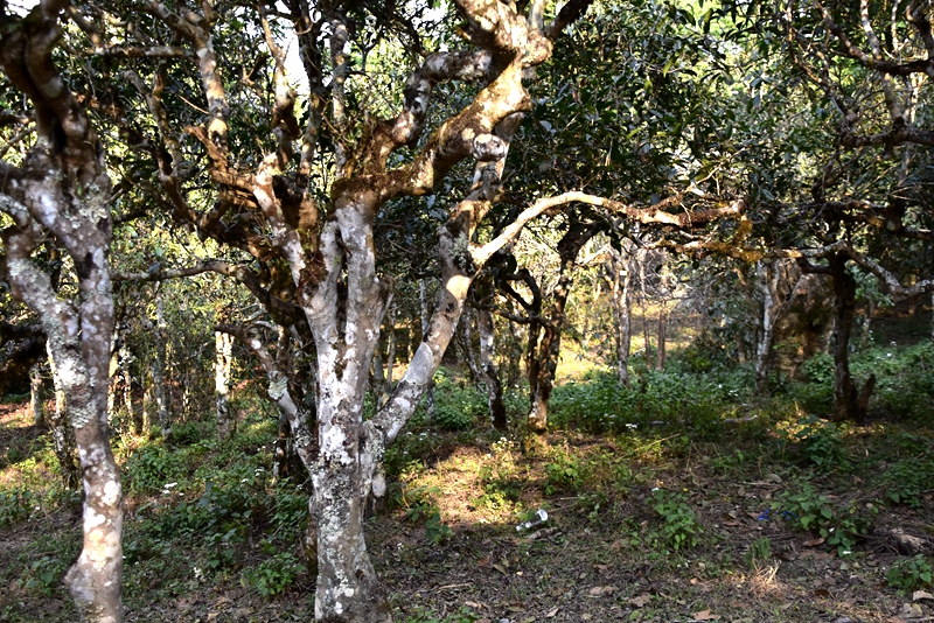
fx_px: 1012
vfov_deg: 34.2
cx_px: 467
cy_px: 312
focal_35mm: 39
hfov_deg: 49.5
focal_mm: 26
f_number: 4
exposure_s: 1/320
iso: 100
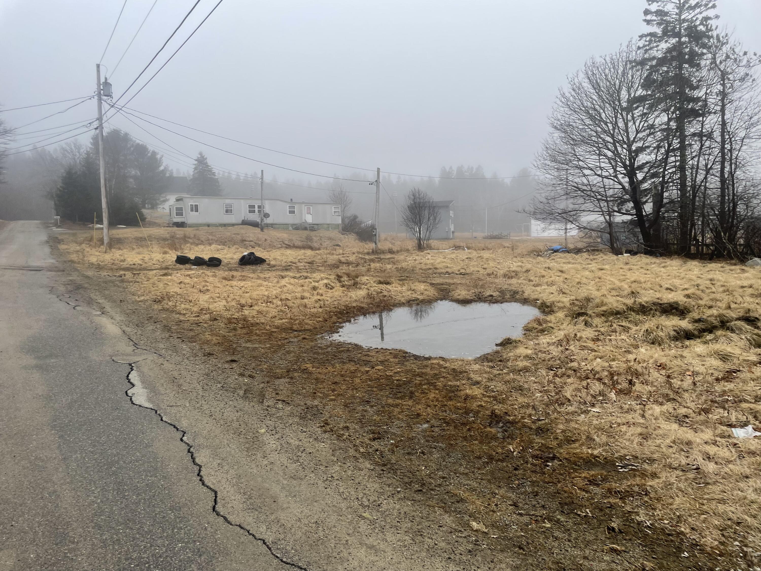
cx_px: 380
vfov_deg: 53.1
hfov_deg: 67.3
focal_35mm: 26
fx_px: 572
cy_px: 286
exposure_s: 1/388
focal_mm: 4.2
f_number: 1.6
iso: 32
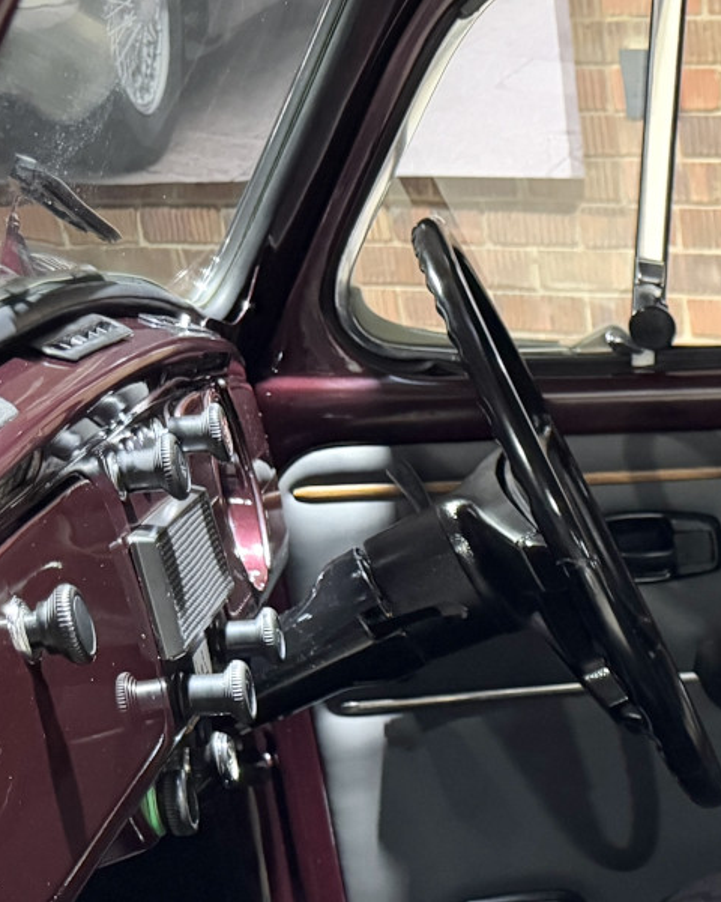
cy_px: 986
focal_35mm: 75
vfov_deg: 23.8
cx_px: 1302
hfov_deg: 16.9
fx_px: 2001
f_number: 1.78
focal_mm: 6.76
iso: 800
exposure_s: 1/25
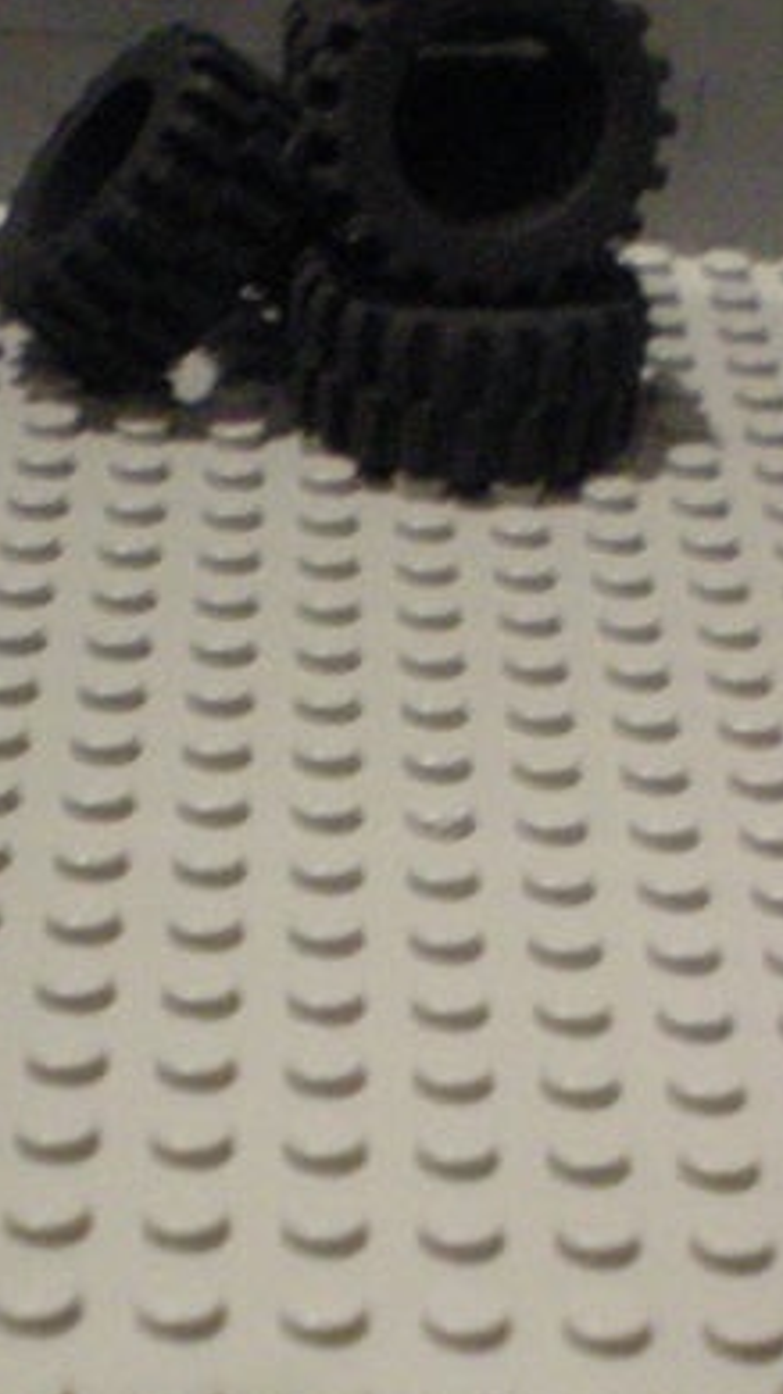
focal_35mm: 85
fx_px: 3141
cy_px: 1004
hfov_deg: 14.2
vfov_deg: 24.8
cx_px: 590
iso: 400
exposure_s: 1/20
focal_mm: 6.3
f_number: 3.1
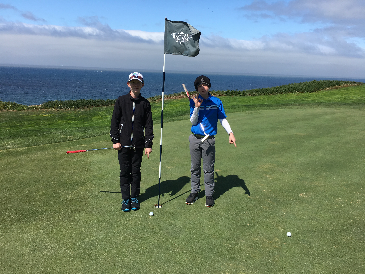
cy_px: 137
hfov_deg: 61.7
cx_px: 182
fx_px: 306
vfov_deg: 48.2
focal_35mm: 29
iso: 25
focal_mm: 4.15
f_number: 2.2
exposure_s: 1/2564
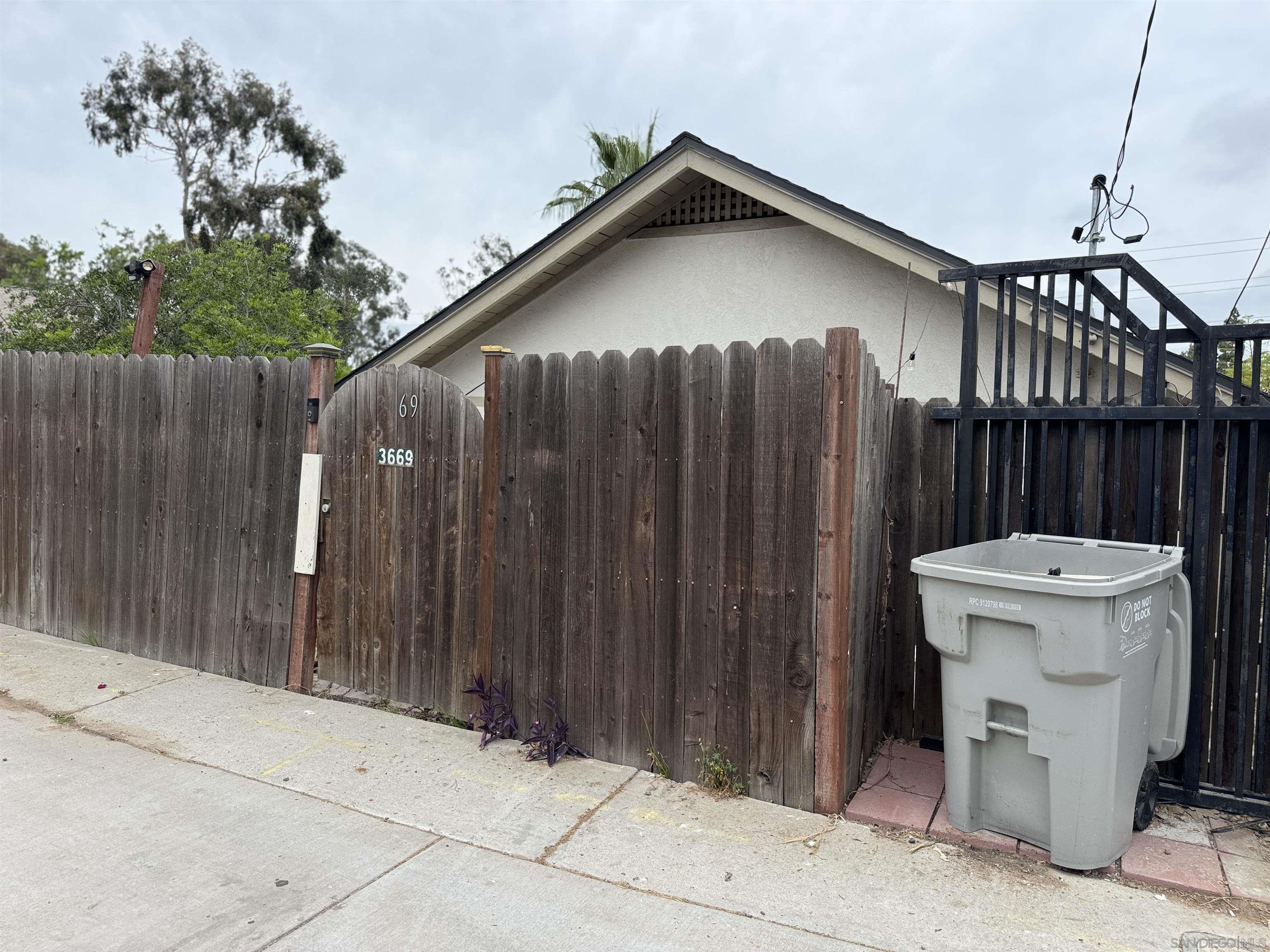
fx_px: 881
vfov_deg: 56.8
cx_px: 635
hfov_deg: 71.6
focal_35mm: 24
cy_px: 476
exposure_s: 1/3096
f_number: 1.78
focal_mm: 6.76
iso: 80
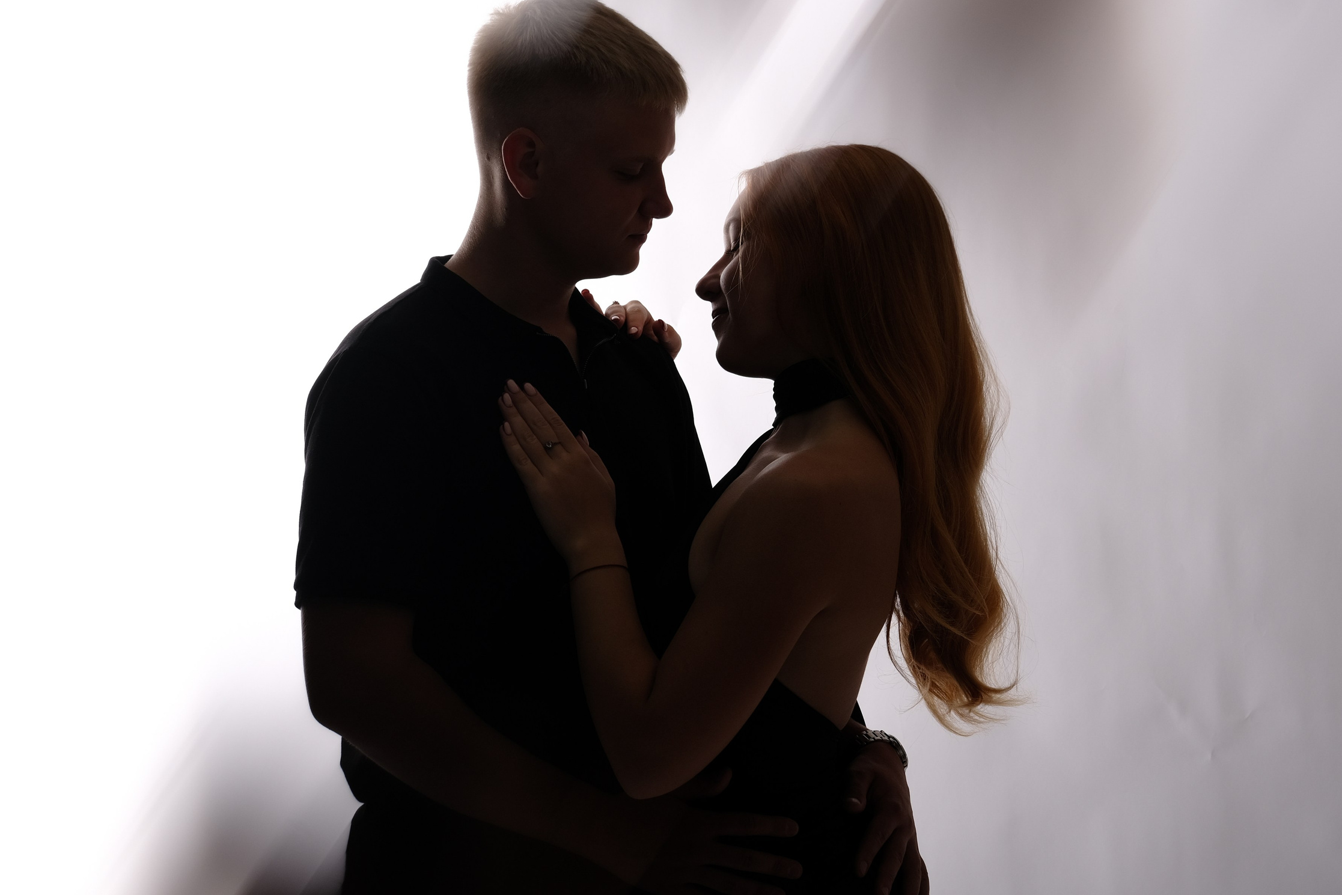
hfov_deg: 23.6
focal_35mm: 86
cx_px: 674
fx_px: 3206
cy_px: 464
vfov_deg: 15.9
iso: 200
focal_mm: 50
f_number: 7.1
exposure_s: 1/160
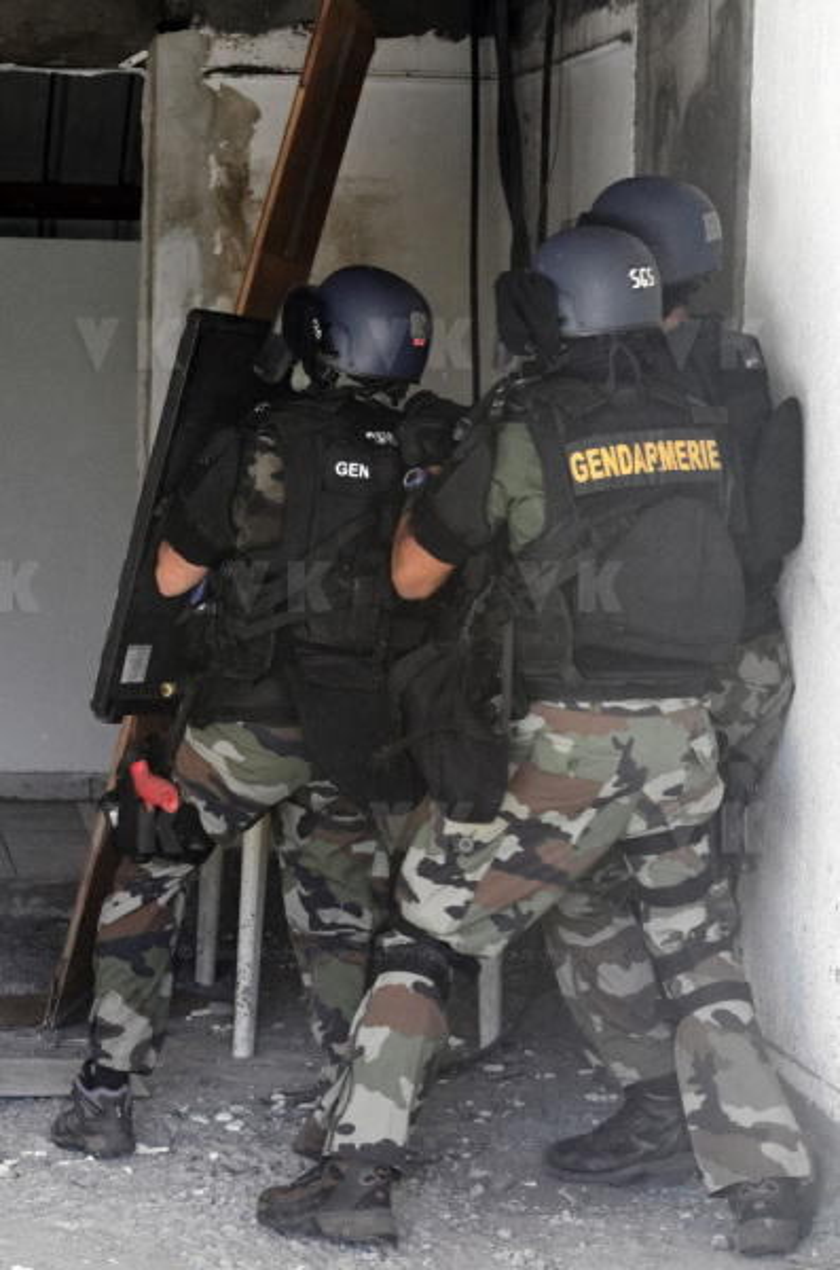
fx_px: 3694
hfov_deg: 13.0
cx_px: 420
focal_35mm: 105
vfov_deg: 19.5
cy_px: 635
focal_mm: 70
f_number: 9
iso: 2000
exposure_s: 1/250
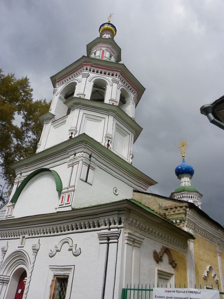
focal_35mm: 30
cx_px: 112
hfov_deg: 46.8
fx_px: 259
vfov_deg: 60.0
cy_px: 150
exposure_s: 1/500
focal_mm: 5.3
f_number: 7.1
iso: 100
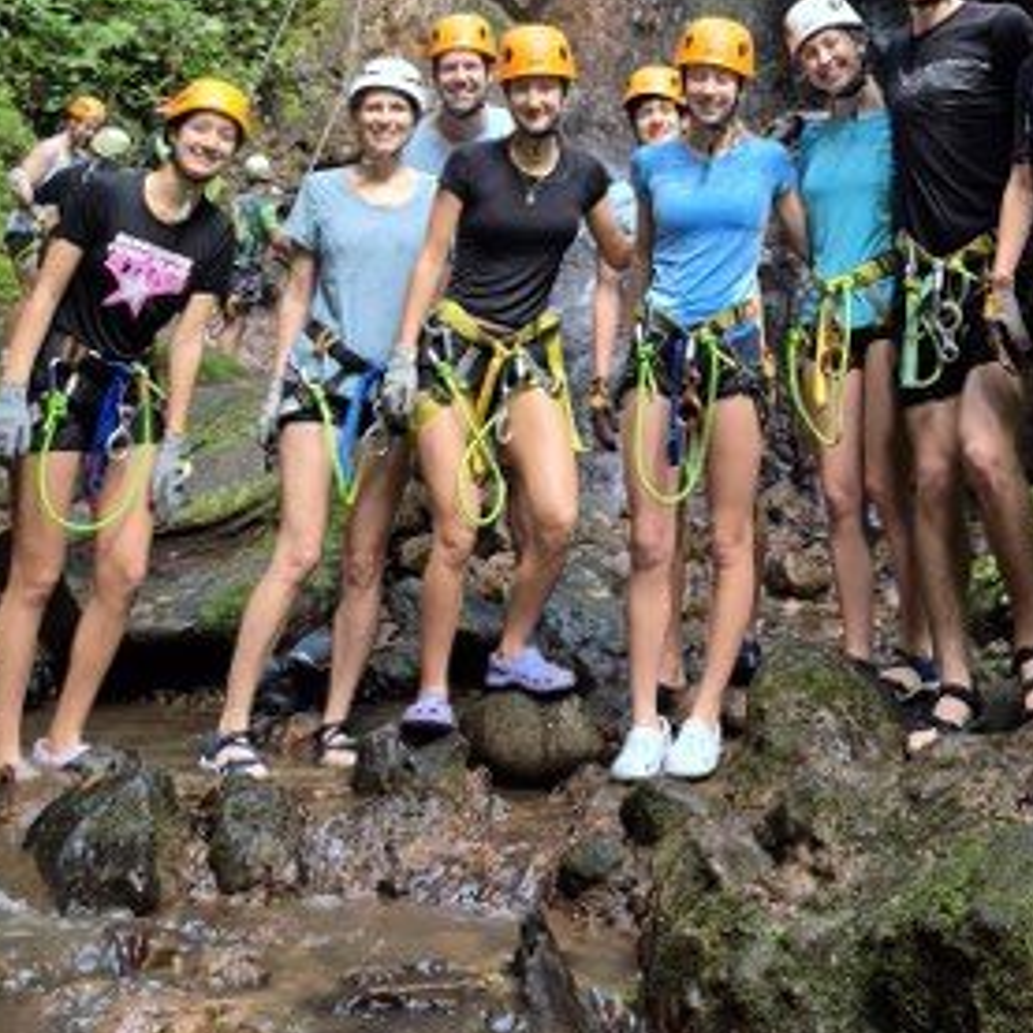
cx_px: 750
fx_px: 1587
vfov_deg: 32.9
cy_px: -11
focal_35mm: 47
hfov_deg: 35.4
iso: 500
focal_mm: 5.4
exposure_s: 1/120
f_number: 1.8
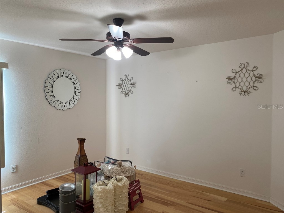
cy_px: 106
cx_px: 142
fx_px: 213
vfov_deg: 53.1
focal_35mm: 26
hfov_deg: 67.3
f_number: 1.8
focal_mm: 4.25
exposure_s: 1/60
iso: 64
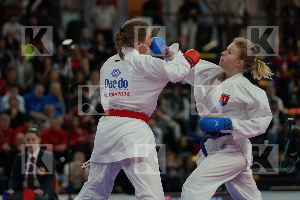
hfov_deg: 9.8
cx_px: 150
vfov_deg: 6.5
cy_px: 100
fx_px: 1750
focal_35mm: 210
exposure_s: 1/1000
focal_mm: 140
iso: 1250
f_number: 2.8
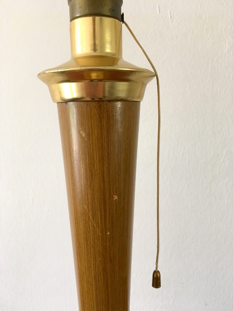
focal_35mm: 29
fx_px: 260
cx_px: 116
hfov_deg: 48.2
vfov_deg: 61.7
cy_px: 156
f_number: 2.2
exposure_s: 1/33
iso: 64
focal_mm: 4.15
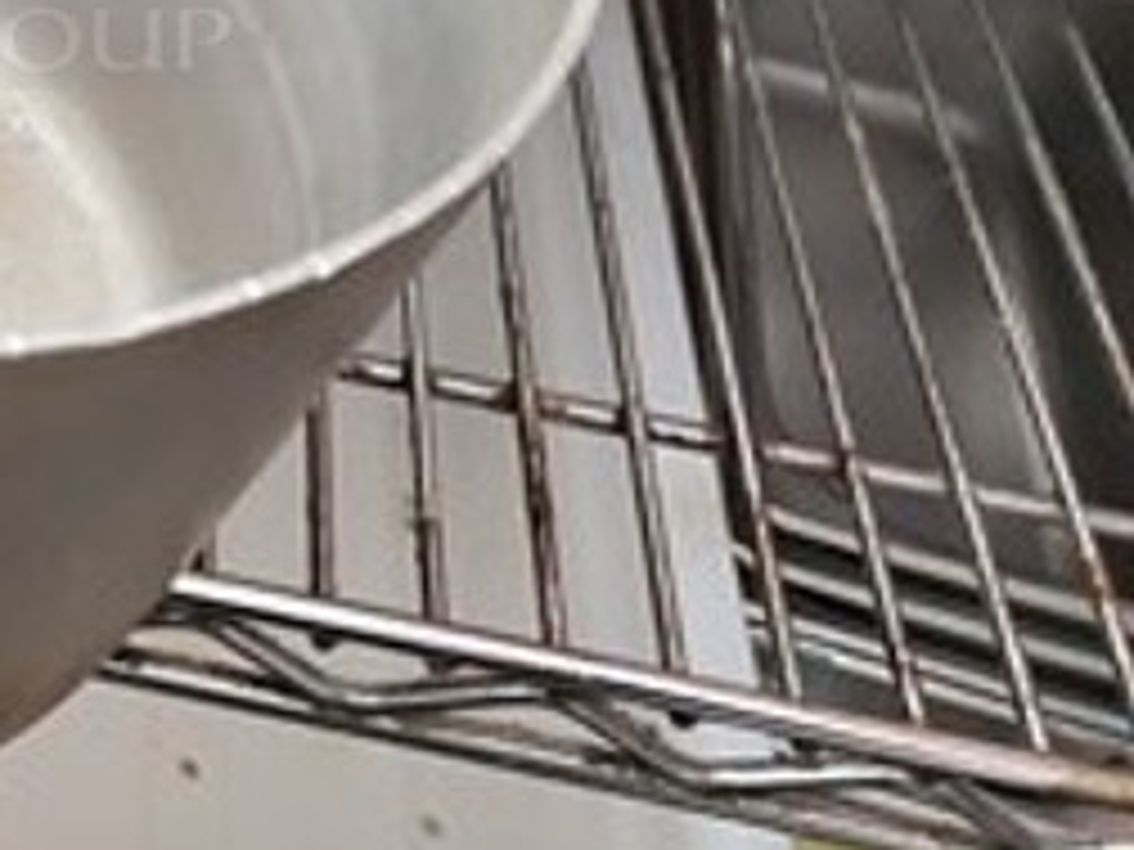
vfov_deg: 21.7
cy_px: -148
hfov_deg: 27.1
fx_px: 2064
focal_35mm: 63
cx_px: -230
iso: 640
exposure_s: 1/40
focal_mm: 4.3
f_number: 1.5
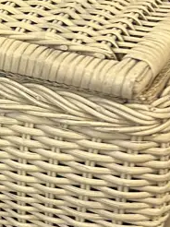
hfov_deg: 13.8
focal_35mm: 100
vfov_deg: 19.1
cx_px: -91
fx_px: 656
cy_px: 232
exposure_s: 1/50
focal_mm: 6.86
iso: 200
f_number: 1.78
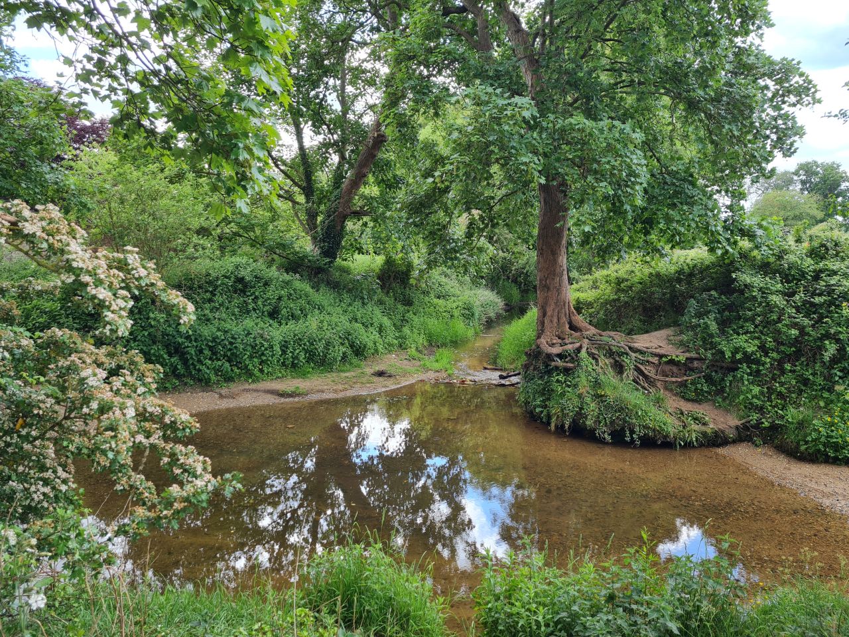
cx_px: 424
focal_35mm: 26
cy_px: 318
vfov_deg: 53.1
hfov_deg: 67.3
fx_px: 638
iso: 50
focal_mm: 5.4
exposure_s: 1/258
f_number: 1.8
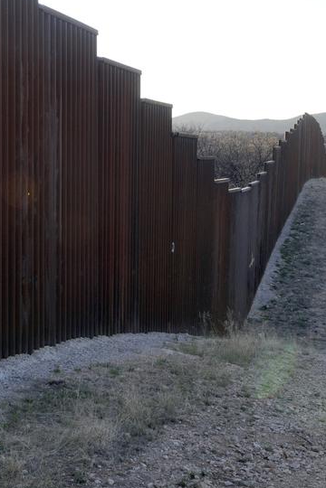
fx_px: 666
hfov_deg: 27.5
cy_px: 235
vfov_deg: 40.3
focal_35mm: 49
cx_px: 169
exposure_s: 1/125
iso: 200
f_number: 7.1
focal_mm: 28
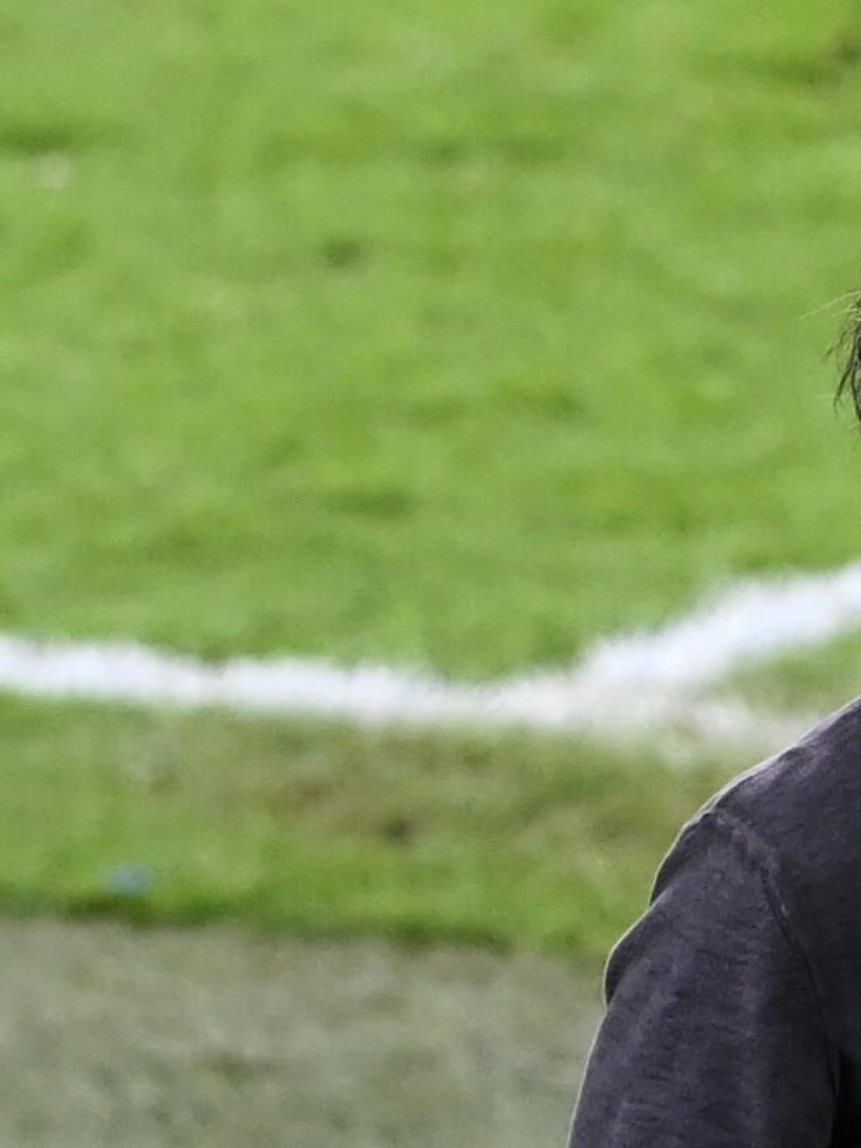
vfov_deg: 1.6
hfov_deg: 1.2
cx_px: 1817
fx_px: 40427
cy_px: 1159
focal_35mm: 1219
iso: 4000
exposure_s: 1/800
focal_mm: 400
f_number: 4.5
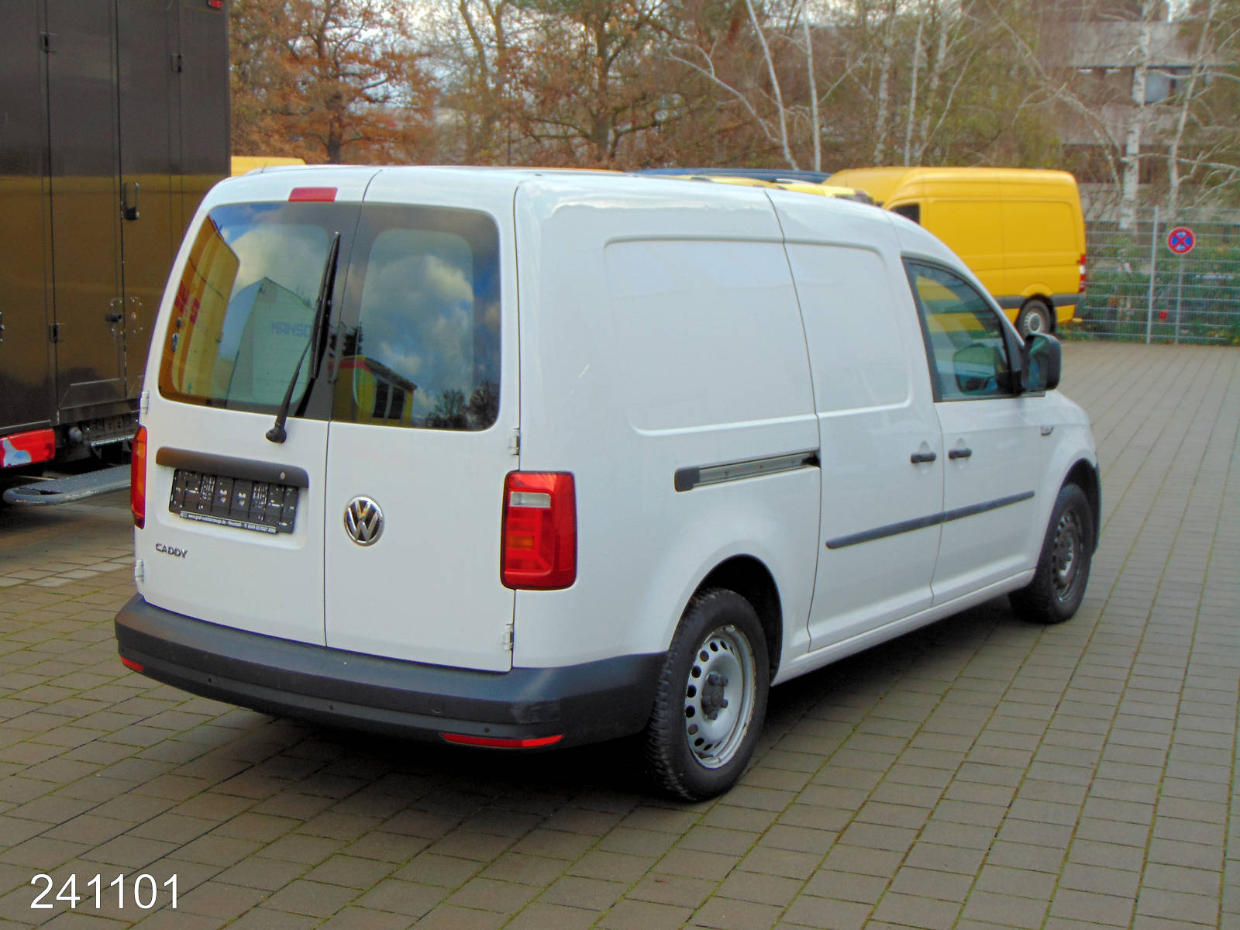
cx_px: 620
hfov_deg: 38.2
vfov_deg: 29.1
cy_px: 465
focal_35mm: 50
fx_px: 1791
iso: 80
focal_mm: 9
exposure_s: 1/125
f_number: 3.5
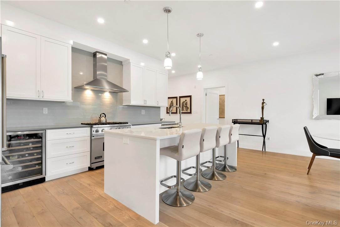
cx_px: 170
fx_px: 161
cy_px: 114
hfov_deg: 93.3
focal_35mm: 17
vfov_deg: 70.5
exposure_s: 1/4
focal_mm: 17
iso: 200
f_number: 11
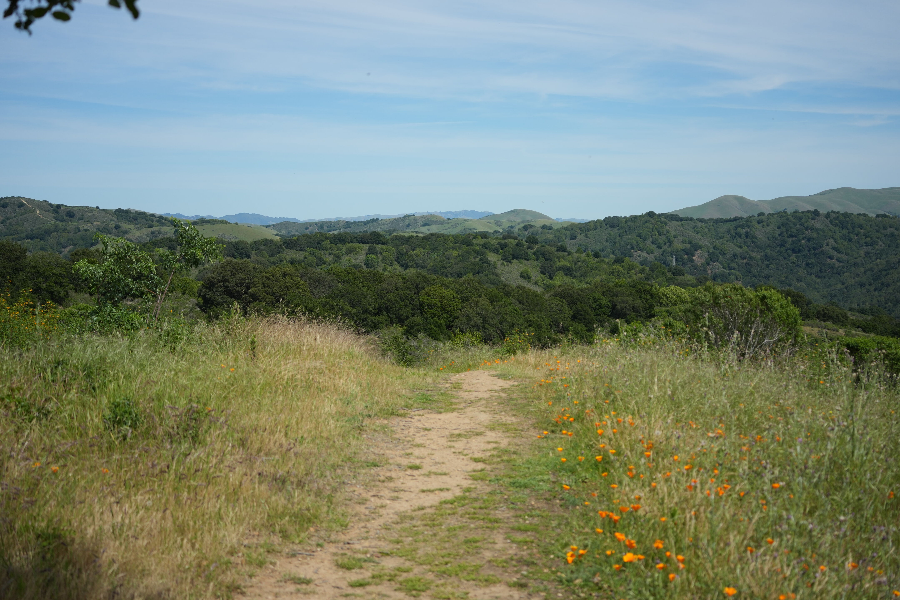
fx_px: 1250
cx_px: 450
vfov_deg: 27.0
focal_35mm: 50
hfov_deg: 39.6
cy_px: 300
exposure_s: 1/2500
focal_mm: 50
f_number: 4.5
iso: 250
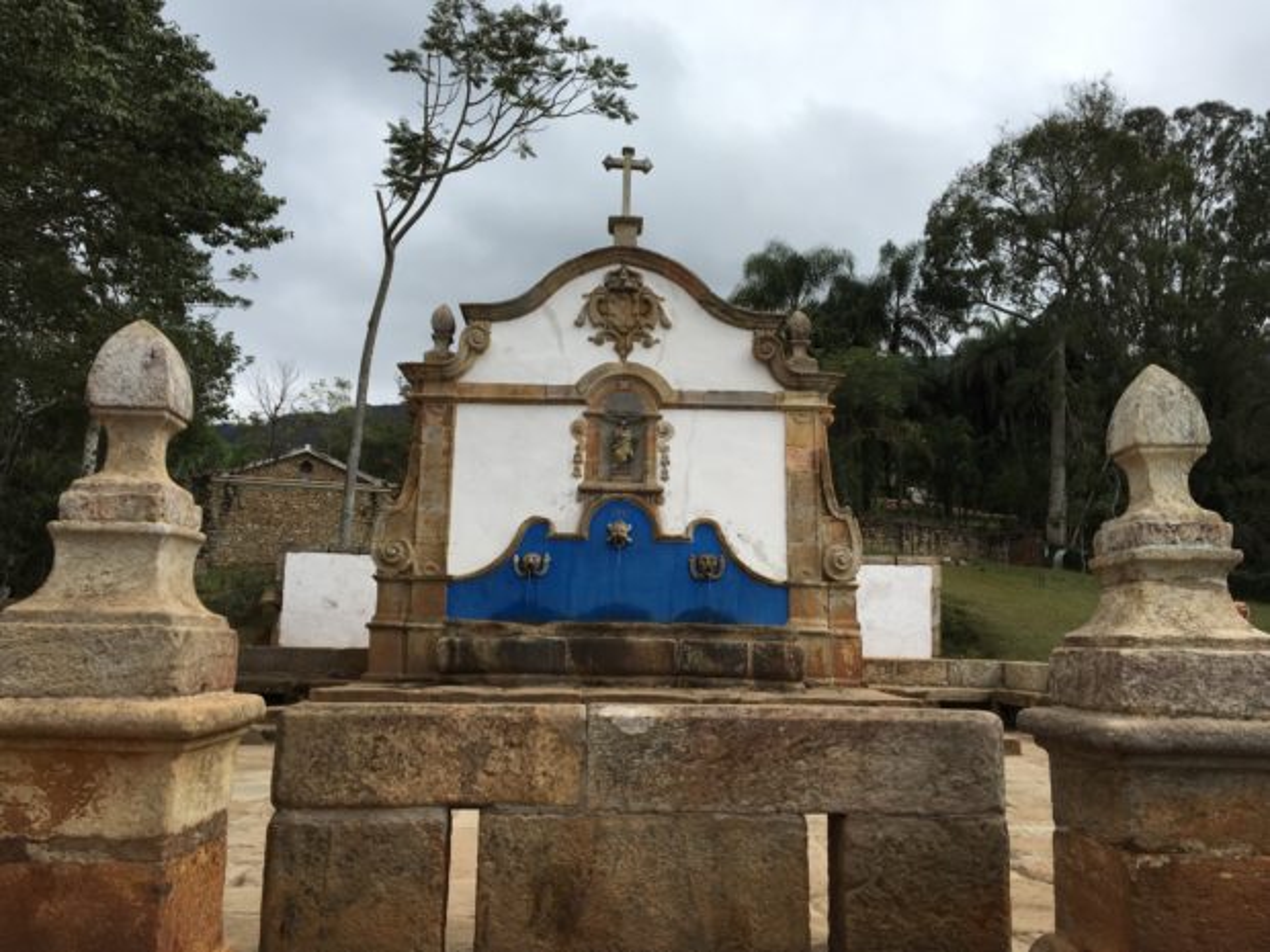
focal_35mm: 29
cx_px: 635
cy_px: 476
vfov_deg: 48.2
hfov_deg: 61.7
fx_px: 1064
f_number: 2.2
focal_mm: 4.15
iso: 25
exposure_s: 1/1508
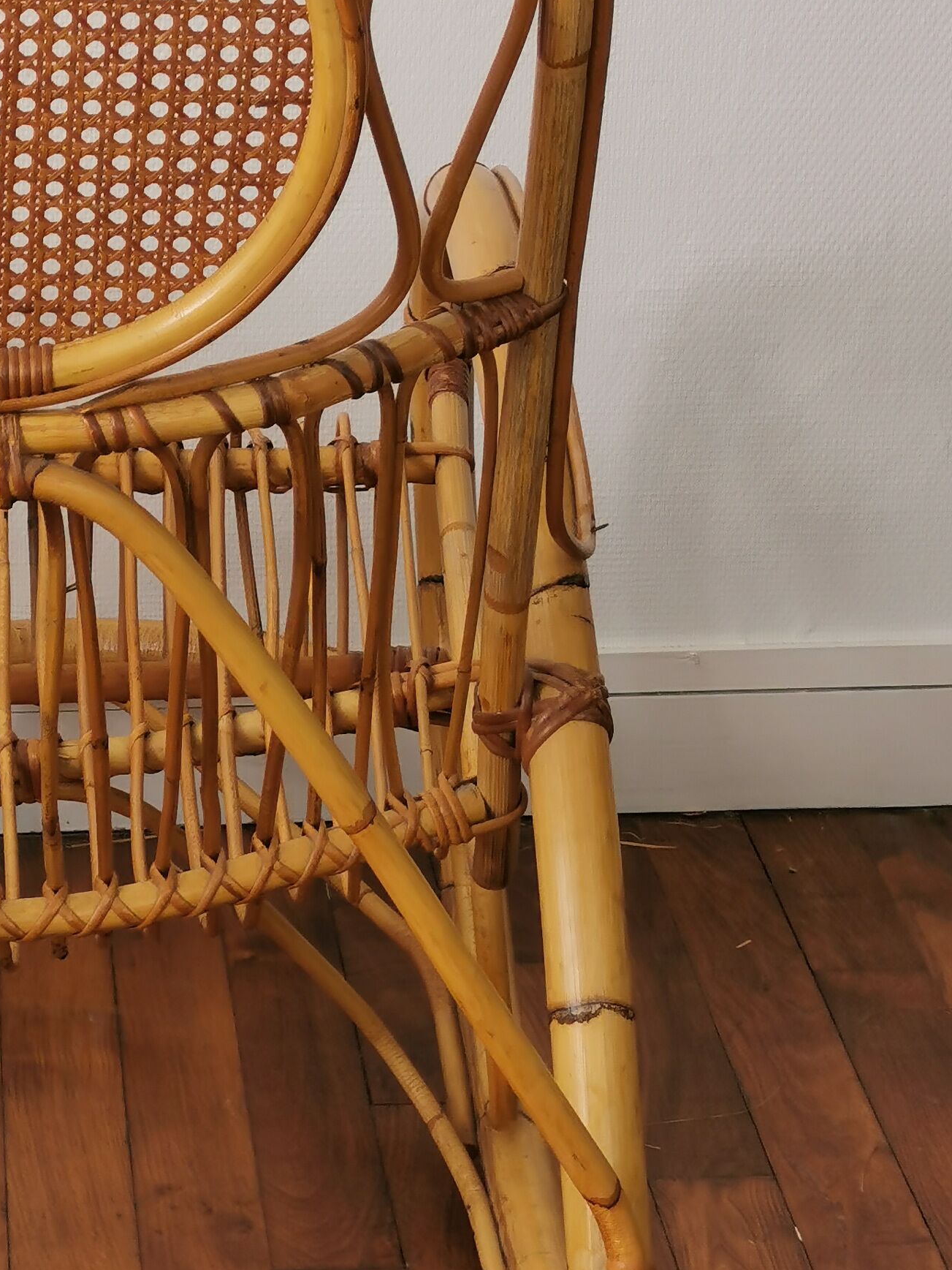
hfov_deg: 13.9
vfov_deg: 18.7
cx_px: 34
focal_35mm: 105
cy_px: 734
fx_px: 3850
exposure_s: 1/104
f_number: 1.8
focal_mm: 5.58
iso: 50
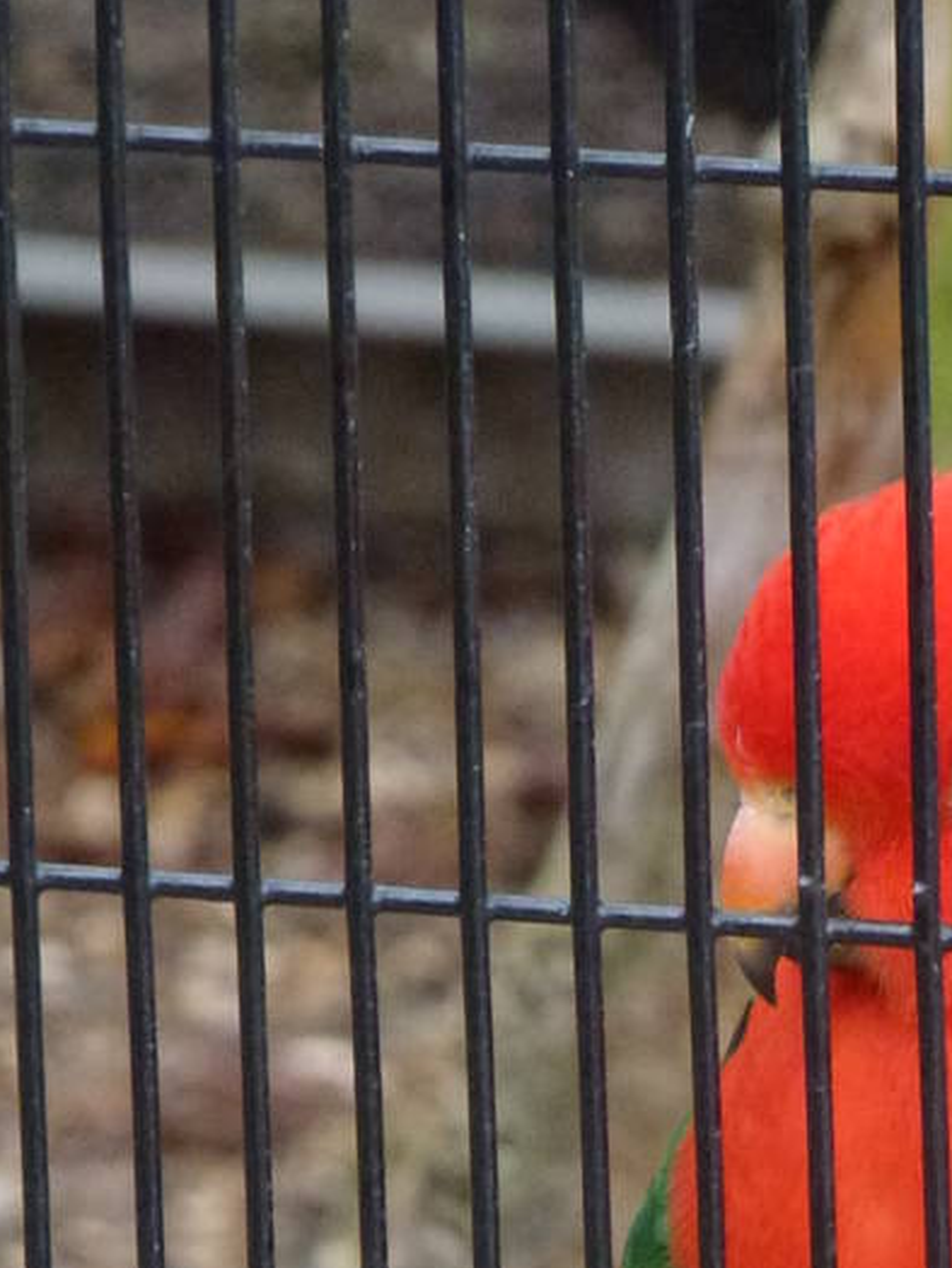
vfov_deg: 3.0
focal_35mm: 652
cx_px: 1227
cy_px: 1575
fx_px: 23898
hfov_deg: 2.3
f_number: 5.5
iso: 400
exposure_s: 1/80
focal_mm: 38.3
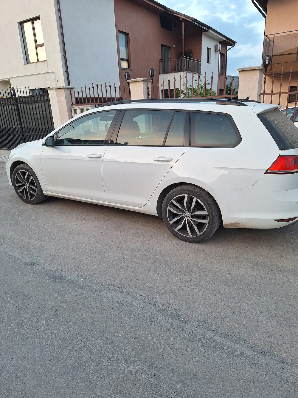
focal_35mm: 23
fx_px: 264
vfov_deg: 73.9
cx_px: 149
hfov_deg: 58.9
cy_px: 199
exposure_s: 1/50
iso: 50
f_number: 1.8
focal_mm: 5.54
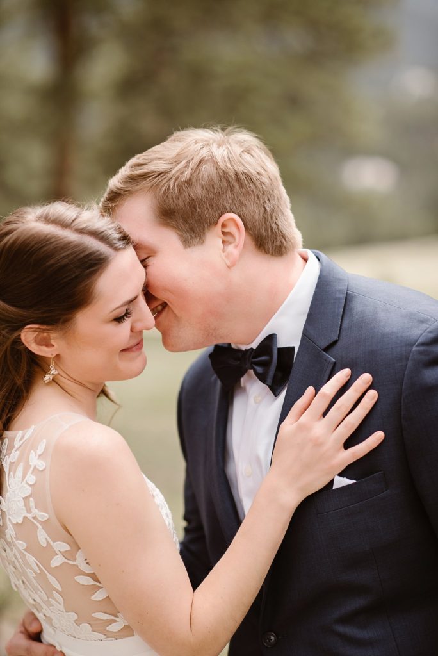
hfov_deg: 16.1
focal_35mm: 85
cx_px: 219
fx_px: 1549
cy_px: 328
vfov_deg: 23.9
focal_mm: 85
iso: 200
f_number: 2.2
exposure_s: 1/1600
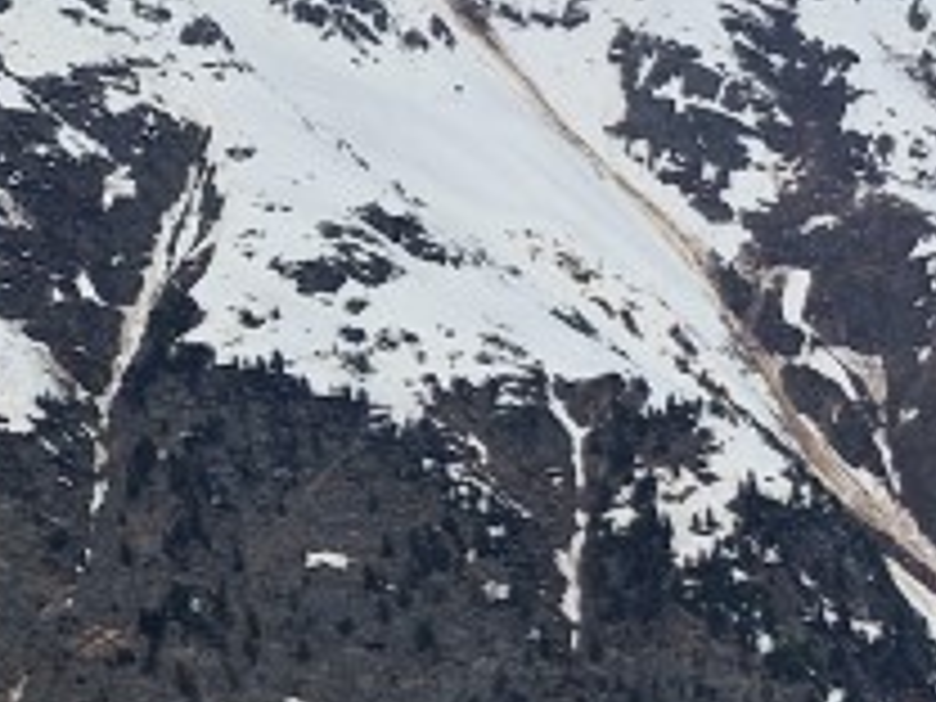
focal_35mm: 113
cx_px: 1732
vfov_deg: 12.9
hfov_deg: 14.9
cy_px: 760
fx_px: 3055
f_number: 1.8
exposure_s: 1/4432
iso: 50
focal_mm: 5.4
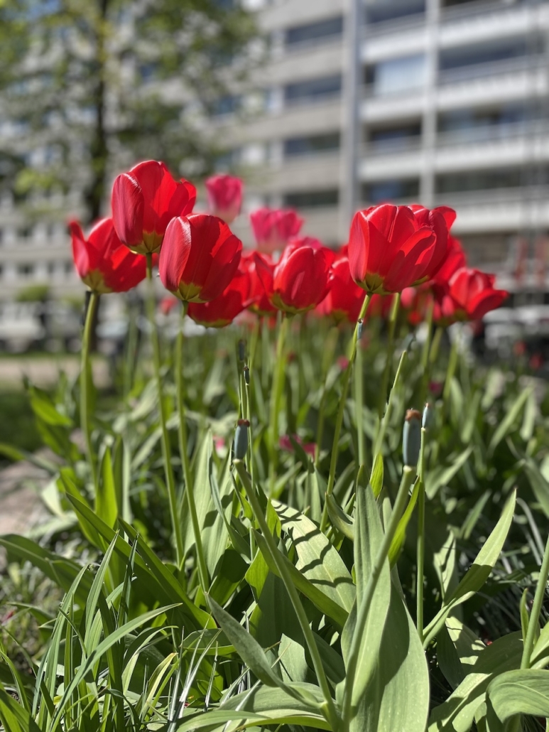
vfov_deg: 67.3
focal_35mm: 26
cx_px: 274
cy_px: 366
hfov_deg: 53.1
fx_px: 550
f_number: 1.6
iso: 50
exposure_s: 1/2506
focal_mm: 4.2
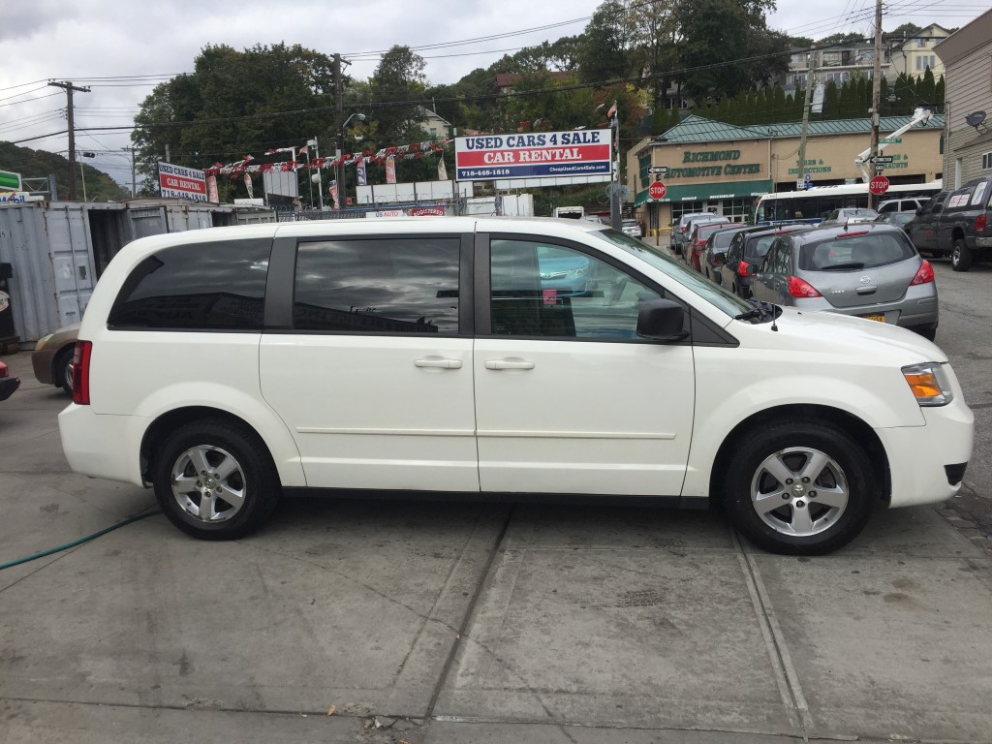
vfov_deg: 48.2
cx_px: 496
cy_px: 372
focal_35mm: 29
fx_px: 831
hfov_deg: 61.7
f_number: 2.2
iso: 32
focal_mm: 4.15
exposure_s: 1/1522
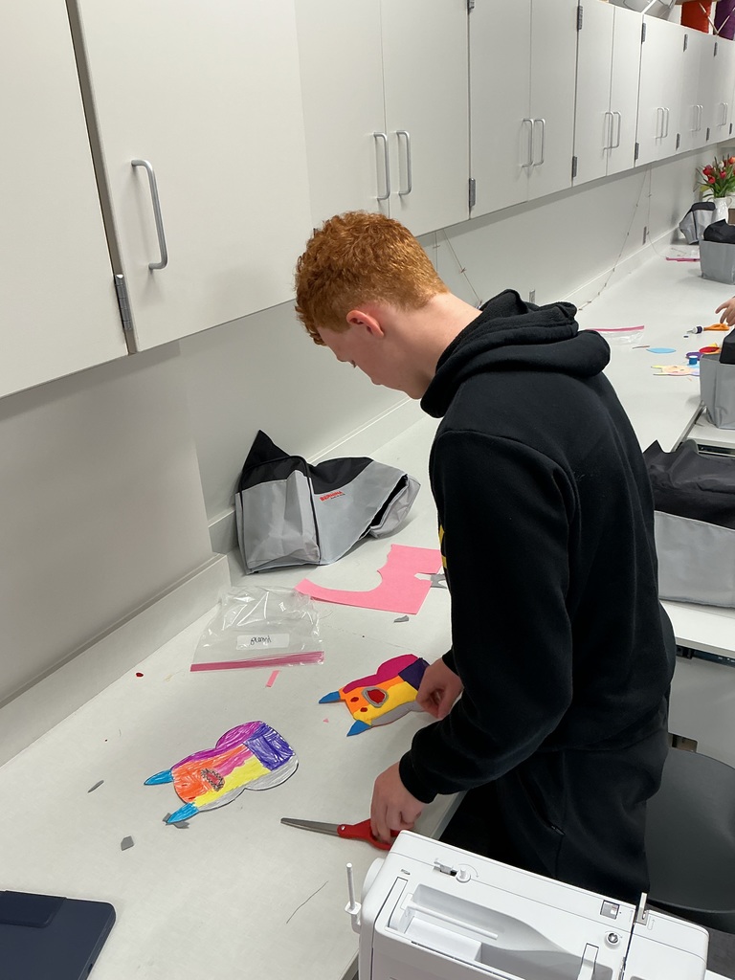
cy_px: 490
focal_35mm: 29
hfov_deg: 48.2
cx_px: 368
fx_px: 821
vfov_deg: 61.7
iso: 50
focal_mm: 3
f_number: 1.8
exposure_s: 1/60
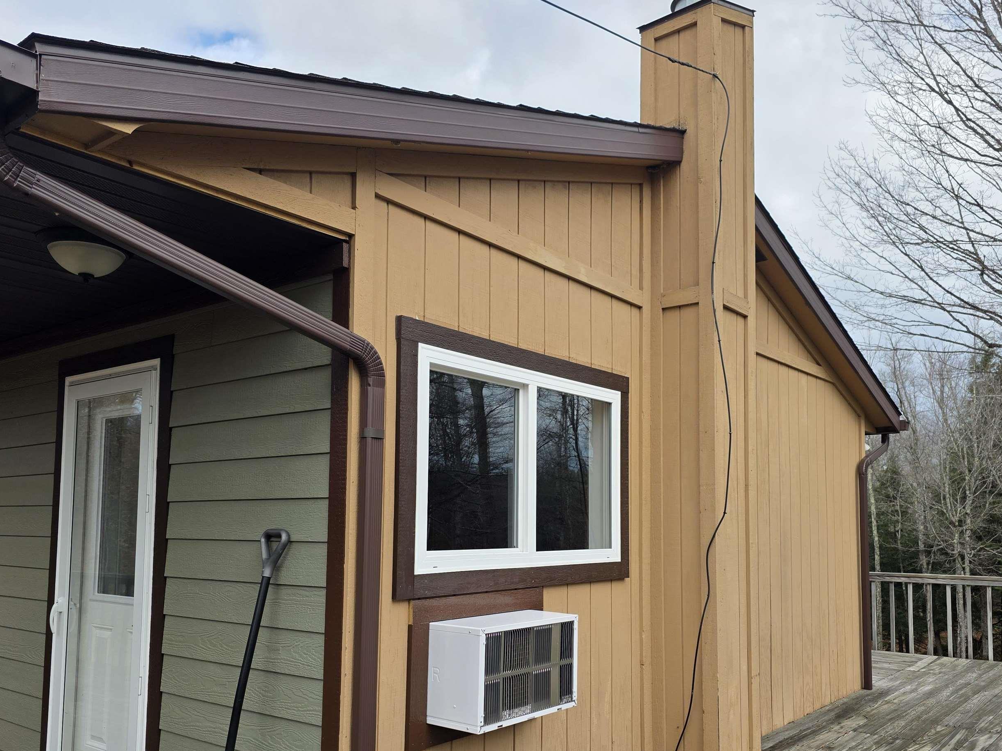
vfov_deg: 47.9
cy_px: 460
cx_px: 539
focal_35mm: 29
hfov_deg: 61.6
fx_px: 839
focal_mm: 6.3
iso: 80
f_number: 1.7
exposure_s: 1/2111
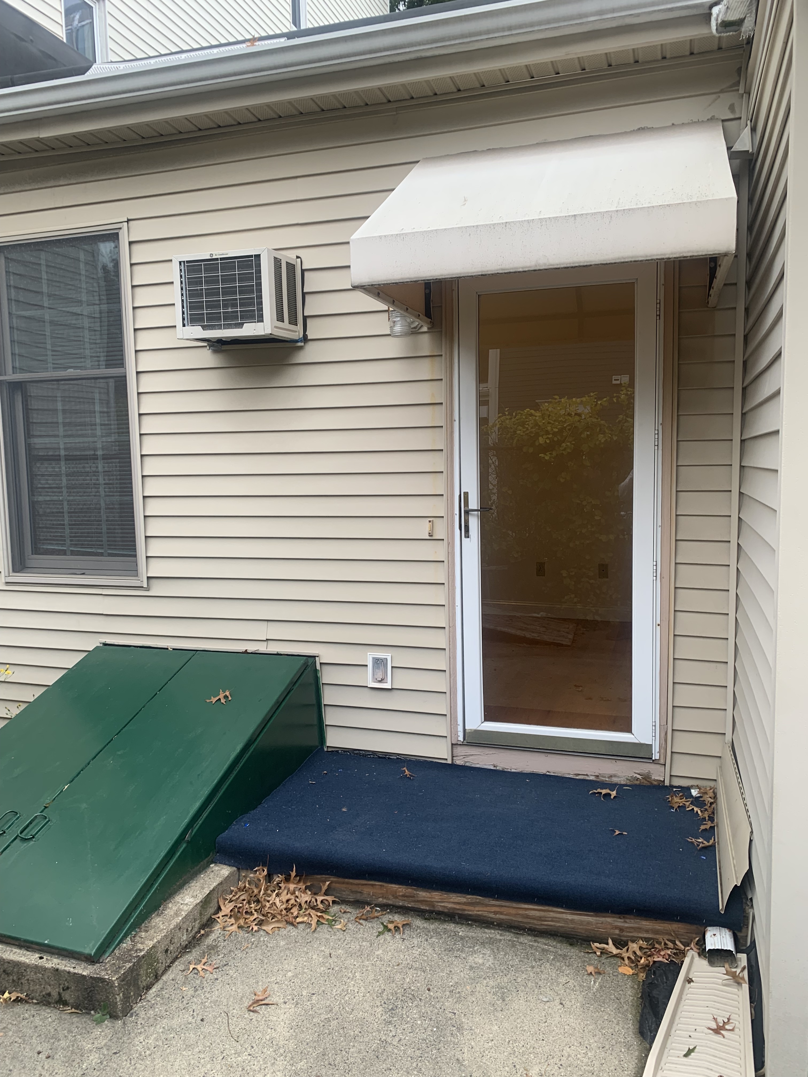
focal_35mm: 26
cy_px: 538
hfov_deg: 53.1
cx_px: 404
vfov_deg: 67.3
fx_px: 809
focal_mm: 4.25
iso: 40
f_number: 1.8
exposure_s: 1/121
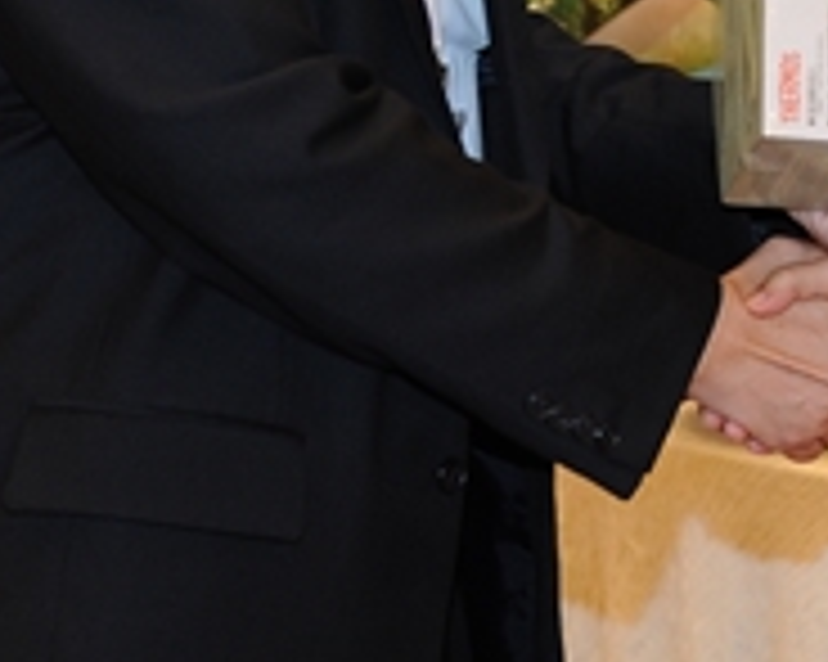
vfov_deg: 8.9
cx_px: 1012
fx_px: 4188
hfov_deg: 11.1
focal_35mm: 171
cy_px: -185
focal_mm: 42
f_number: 3.5
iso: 1000
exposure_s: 1/60
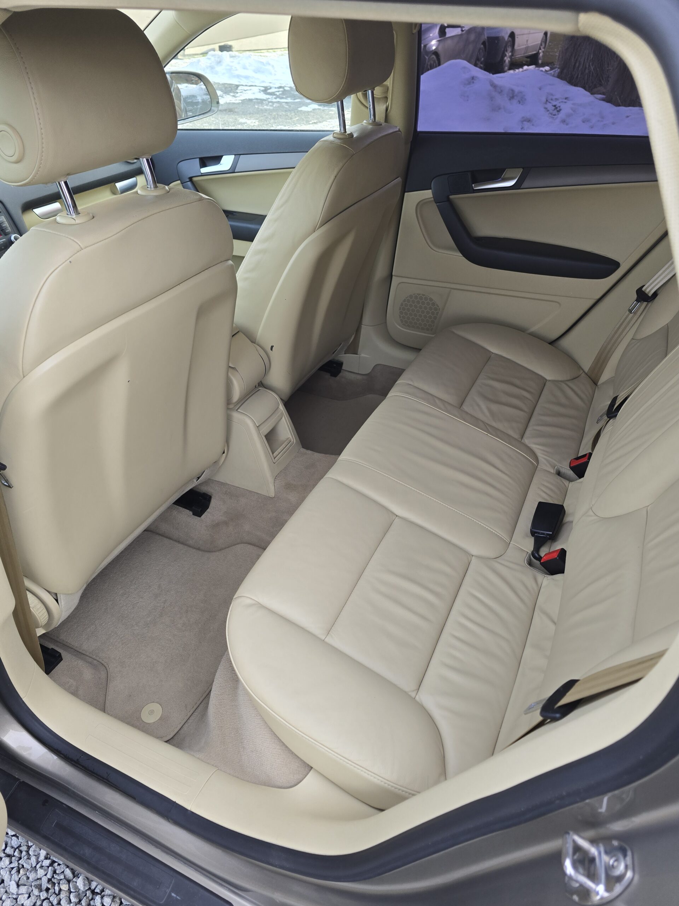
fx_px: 602
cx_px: 340
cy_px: 453
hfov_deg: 58.9
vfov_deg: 73.9
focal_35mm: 23
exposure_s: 1/180
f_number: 1.7
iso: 80
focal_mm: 6.3
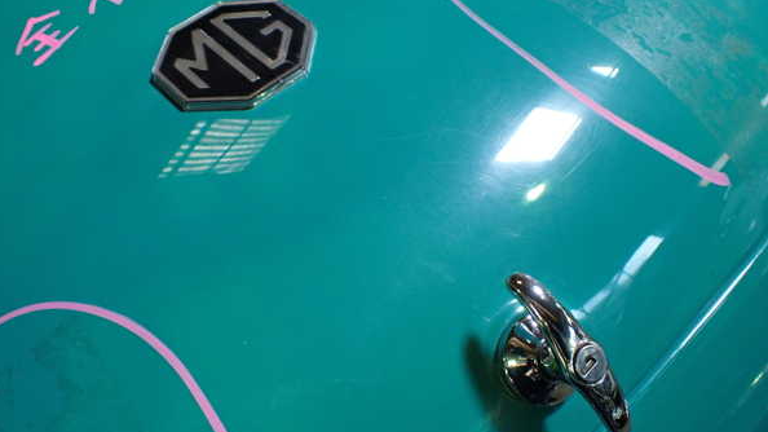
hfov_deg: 59.5
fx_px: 672
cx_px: 381
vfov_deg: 35.6
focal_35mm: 33
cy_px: 215
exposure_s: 1/125
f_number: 2.3
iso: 400
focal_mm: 5.4
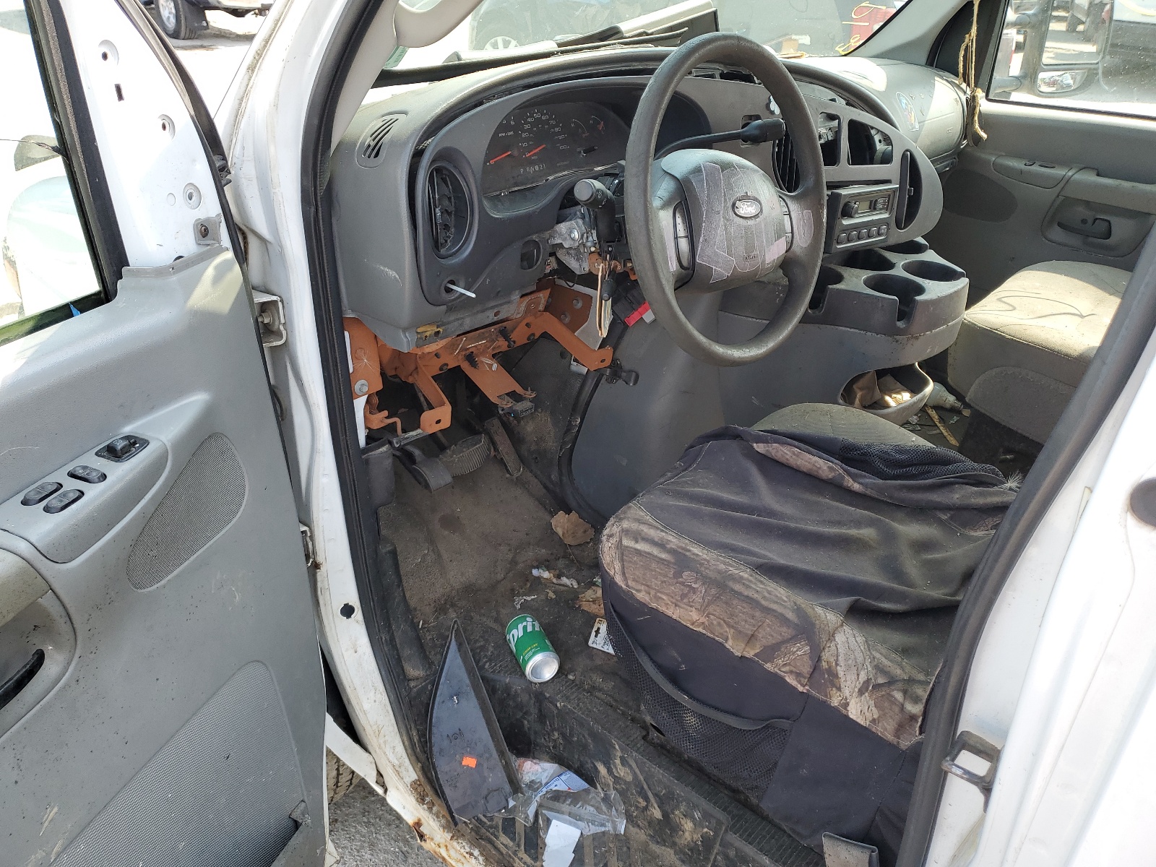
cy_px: 434
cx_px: 578
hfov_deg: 67.3
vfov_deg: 53.1
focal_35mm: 26
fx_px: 868
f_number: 1.5
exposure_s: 1/455
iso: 50
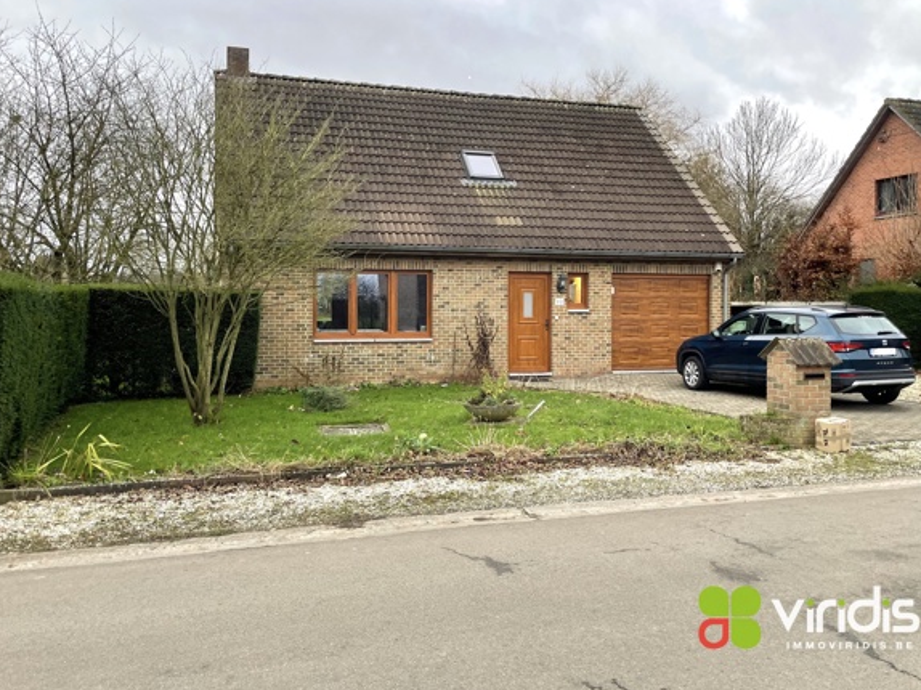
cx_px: 436
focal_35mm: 29
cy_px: 310
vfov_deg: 48.1
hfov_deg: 61.6
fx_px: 771
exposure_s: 1/121
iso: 80
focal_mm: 4.2
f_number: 1.6
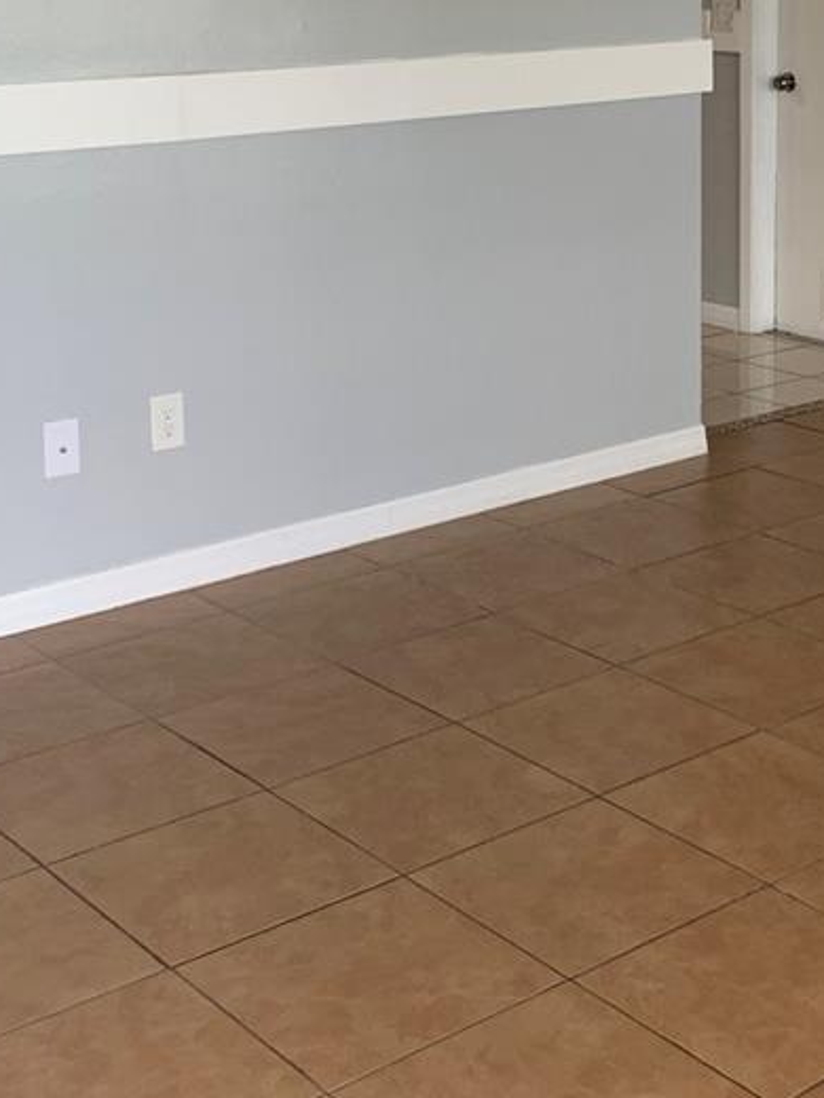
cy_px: 270
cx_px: 619
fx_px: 1904
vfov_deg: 31.6
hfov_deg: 24.2
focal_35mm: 60
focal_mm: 4.25
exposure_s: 1/121
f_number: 1.8
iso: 50
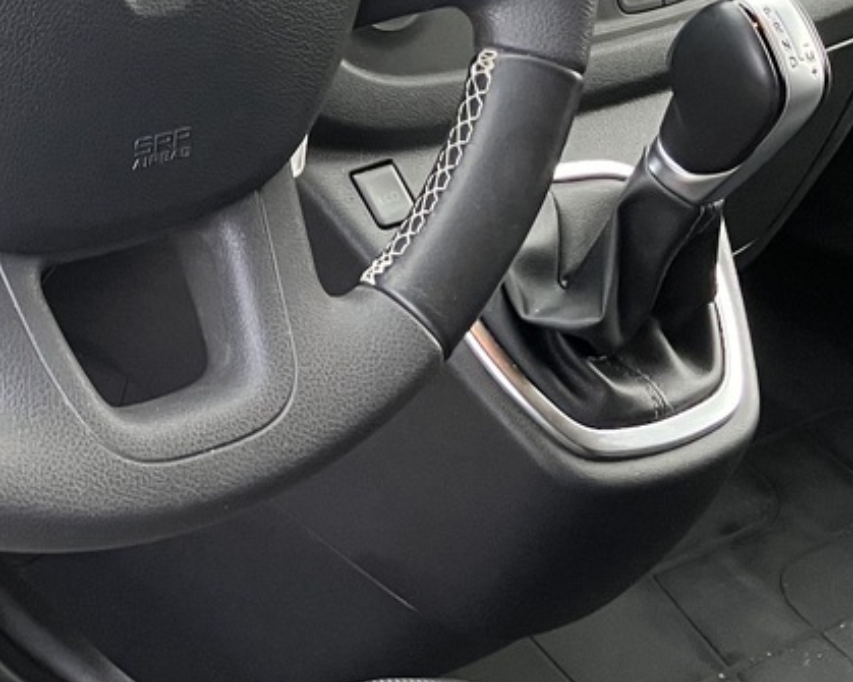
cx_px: 110
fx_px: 2373
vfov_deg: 15.8
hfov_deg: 20.0
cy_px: -102
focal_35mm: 94
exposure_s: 1/60
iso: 100
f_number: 1.8
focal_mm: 3.99
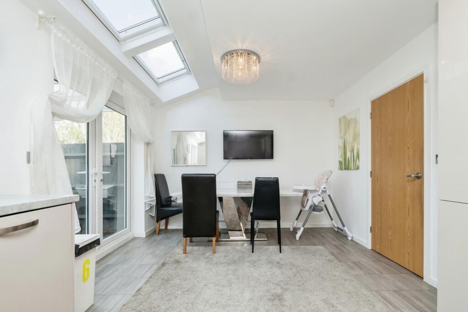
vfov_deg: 77.3
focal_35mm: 15
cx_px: 234
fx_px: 195
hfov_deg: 100.4
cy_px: 156
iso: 800
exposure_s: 1/200
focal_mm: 10
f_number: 7.1
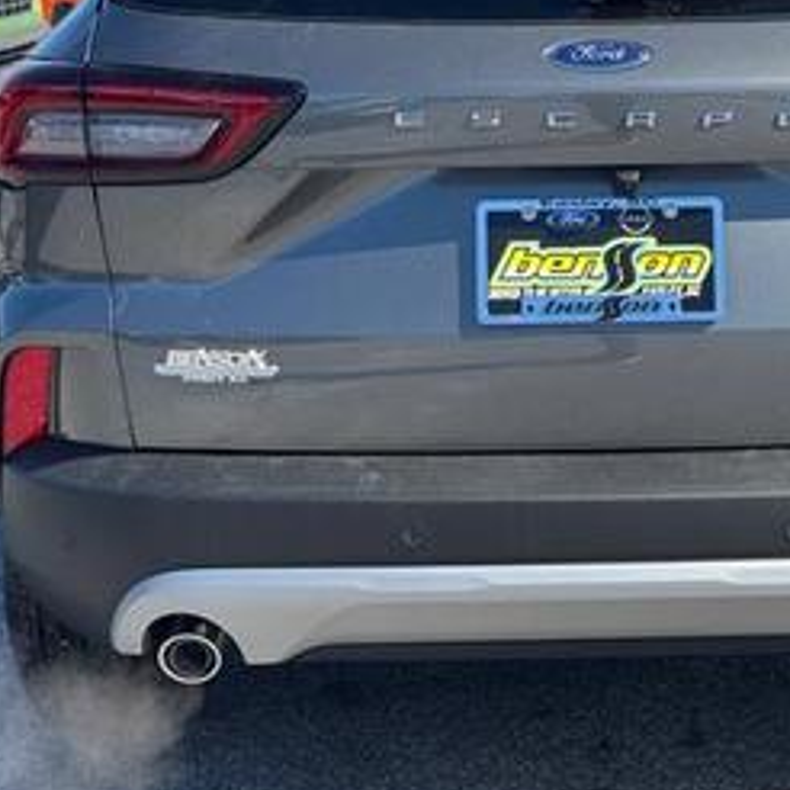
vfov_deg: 19.8
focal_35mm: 87
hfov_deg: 19.7
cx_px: 629
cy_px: 212
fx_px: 2246
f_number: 1.78
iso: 64
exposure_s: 1/2110
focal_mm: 6.76
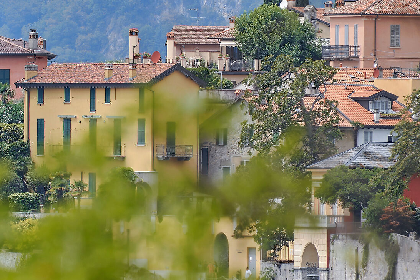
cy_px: 133
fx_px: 11119
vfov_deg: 1.4
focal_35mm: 953
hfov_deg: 2.2
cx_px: 101
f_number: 8
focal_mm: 289.3
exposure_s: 1/125
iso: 200
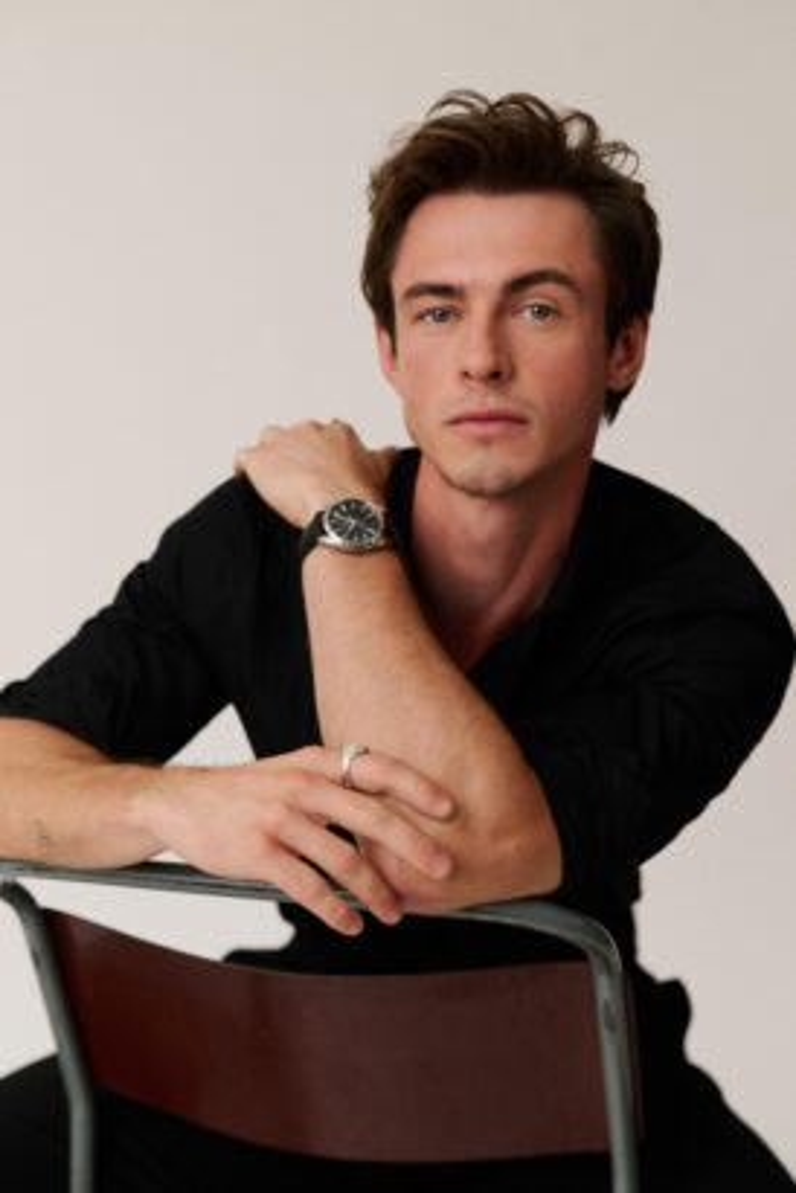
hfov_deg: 27.0
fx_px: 1658
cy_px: 596
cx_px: 398
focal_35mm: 50
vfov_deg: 39.6
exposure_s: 1/200
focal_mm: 50
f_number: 2.8
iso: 125
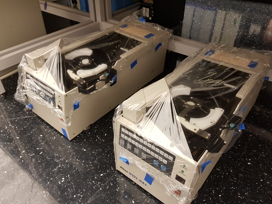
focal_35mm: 27
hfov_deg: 65.3
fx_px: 212
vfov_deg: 51.3
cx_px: 136
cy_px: 106
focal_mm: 4.2
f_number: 1.7
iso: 160
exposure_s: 1/30
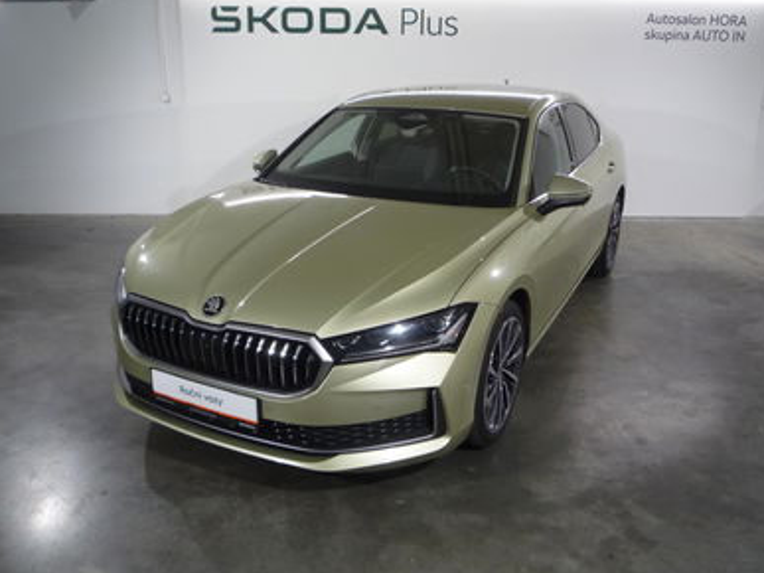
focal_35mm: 31
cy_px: 288
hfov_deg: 58.4
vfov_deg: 45.4
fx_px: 684
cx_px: 379
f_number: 3.3
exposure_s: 1/30
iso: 160
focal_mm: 5.2
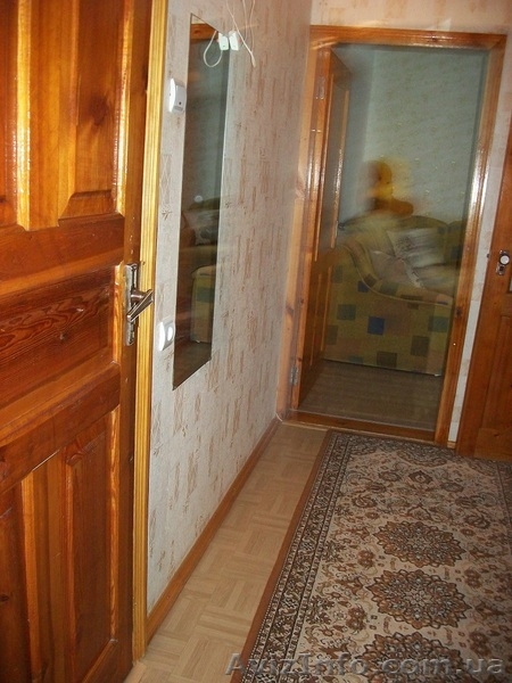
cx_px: 256
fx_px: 631
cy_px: 342
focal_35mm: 32
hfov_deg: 44.2
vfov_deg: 56.8
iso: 240
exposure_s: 1/30
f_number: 2.9
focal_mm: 5.7
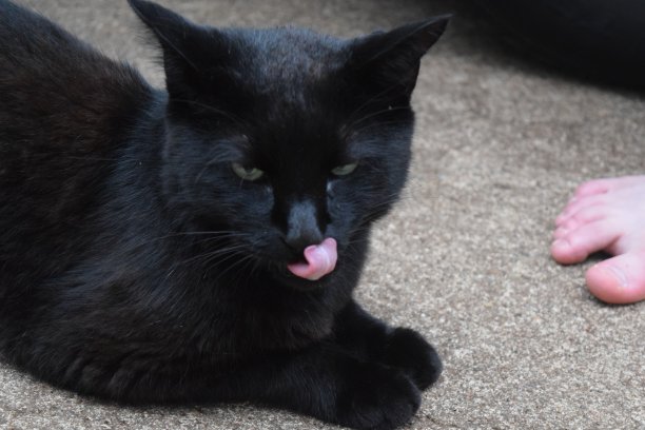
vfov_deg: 16.6
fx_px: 1478
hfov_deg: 24.6
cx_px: 322
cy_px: 215
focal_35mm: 82
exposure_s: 1/60
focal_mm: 55
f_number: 5.6
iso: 3200
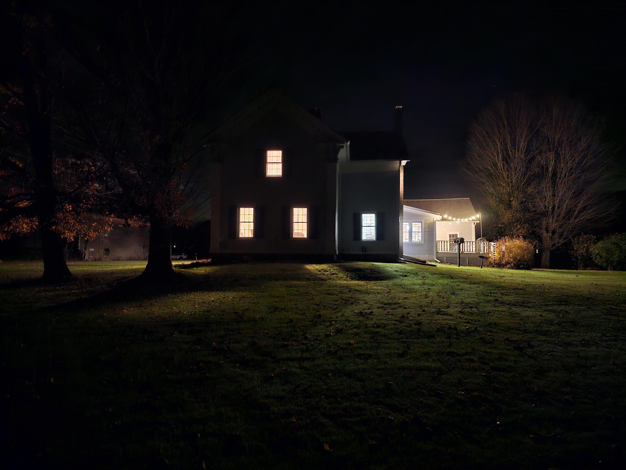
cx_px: 313
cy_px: 235
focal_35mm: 23
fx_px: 416
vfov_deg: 58.9
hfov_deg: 73.9
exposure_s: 1/4
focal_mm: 6.3
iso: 2500
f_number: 1.7
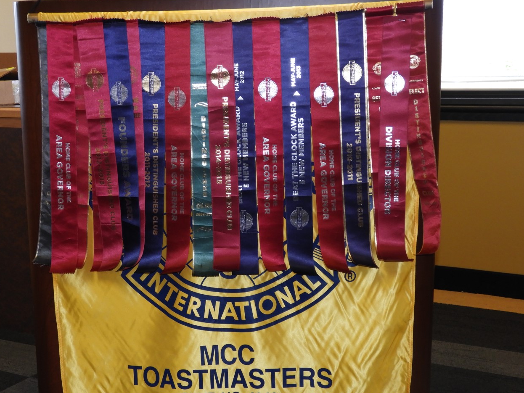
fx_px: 787
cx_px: 236
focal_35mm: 52
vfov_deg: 28.0
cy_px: 222
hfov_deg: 36.8
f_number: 4
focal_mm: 8.1
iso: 200
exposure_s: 1/30
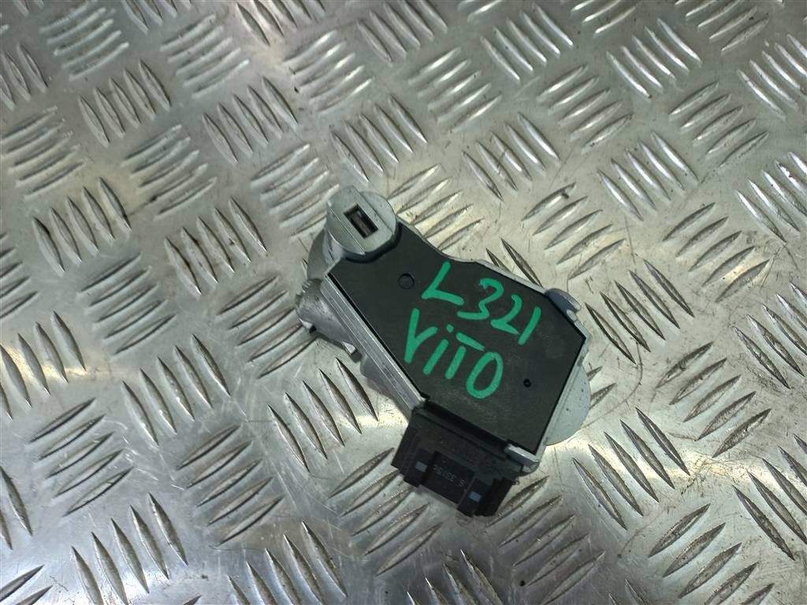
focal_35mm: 25
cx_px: 404
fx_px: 583
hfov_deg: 69.4
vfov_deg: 54.9
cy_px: 302
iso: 50
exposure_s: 1/50
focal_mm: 4.6
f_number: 1.8
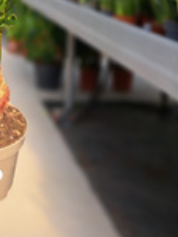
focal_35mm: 56
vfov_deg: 30.4
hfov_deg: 24.4
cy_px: -28
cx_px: -18
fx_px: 383
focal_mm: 5.23
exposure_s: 1/352
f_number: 1.8
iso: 50
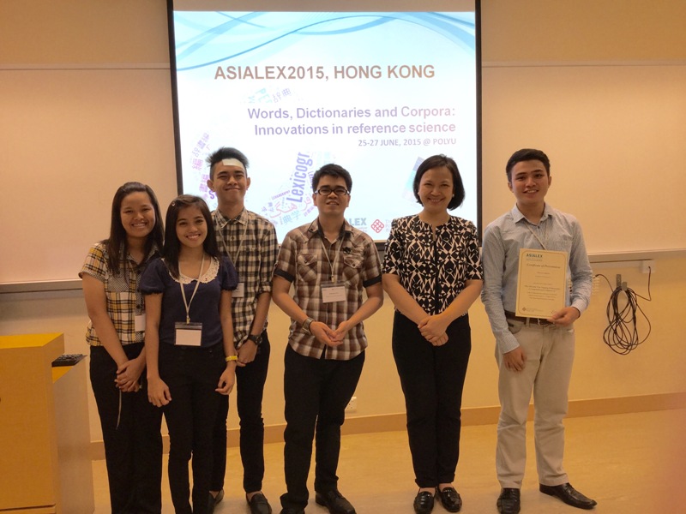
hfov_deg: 58.4
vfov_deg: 45.4
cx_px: 343
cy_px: 257
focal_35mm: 31
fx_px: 614
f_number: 2.4
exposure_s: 1/30
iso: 25
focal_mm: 3.3
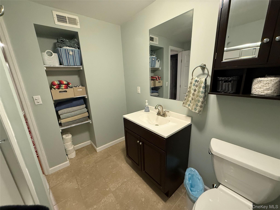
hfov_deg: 102.1
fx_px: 113
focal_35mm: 14
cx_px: 140
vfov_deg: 85.7
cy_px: 105
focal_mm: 2.22
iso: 400
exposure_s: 1/60
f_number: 2.2
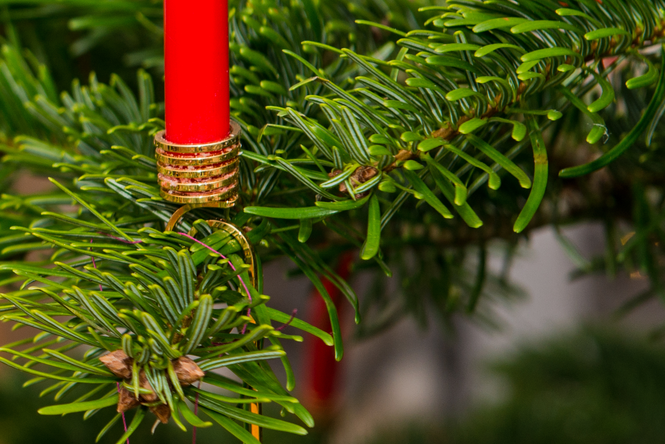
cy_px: 112
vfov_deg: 6.3
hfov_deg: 9.3
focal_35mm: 219
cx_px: -146
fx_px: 4046
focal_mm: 66
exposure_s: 1/60
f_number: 7.1
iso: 100
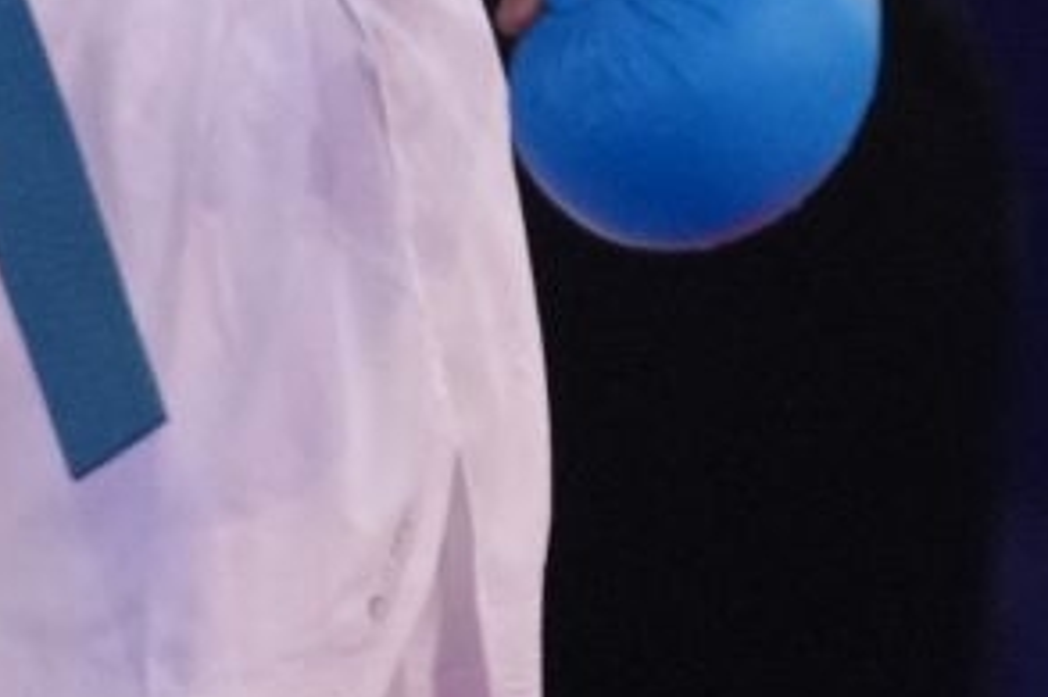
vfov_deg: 0.7
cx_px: -483
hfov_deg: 1.1
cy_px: -743
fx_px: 53590
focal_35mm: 1842
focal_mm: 200
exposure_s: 1/1000
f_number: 2.8
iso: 2500
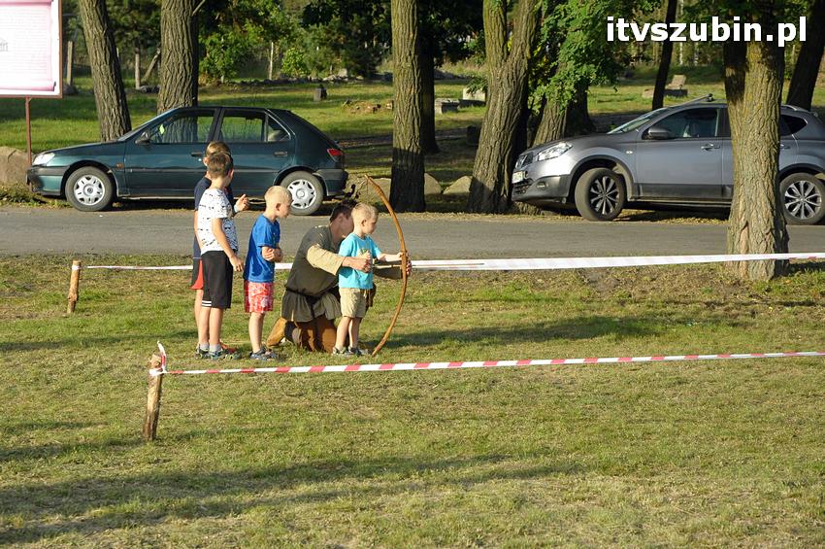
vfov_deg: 13.0
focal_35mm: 105
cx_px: 412
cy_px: 274
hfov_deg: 19.5
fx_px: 2404
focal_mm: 70
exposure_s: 1/1000
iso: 800
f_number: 8
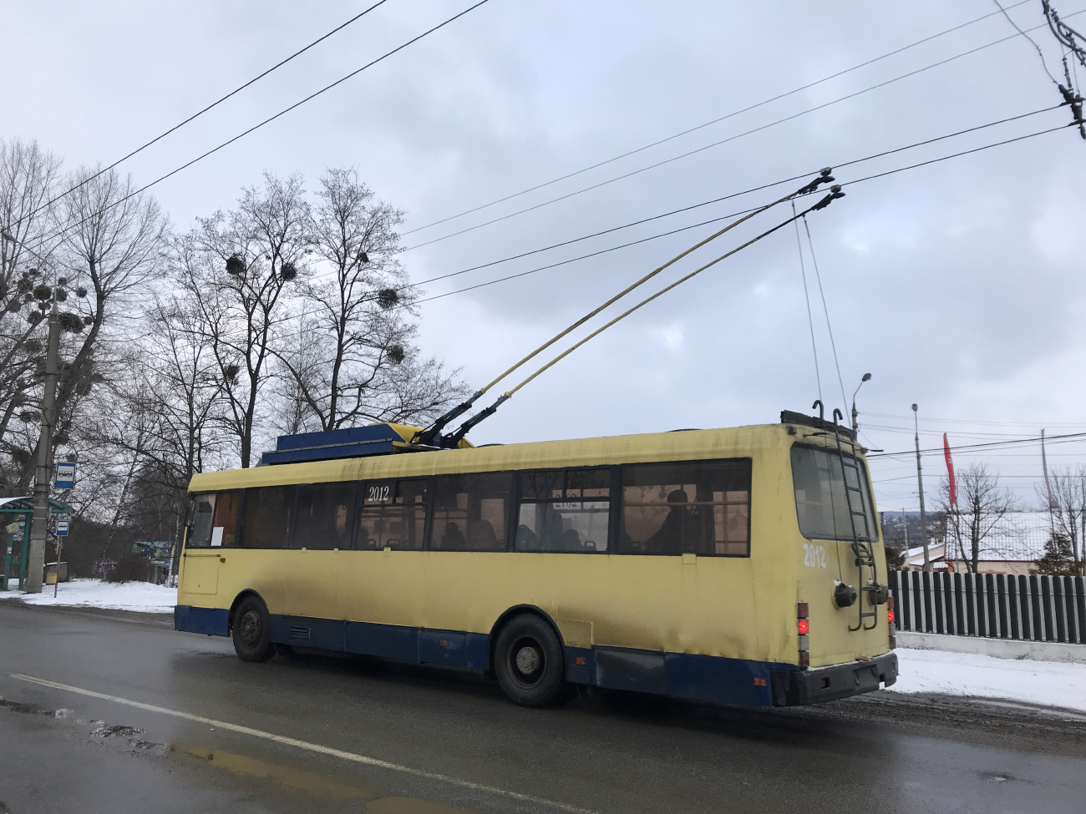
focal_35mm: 28
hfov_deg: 63.4
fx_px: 878
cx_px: 543
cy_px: 407
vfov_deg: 49.7
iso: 20
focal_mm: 3.99
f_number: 1.8
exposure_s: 1/584
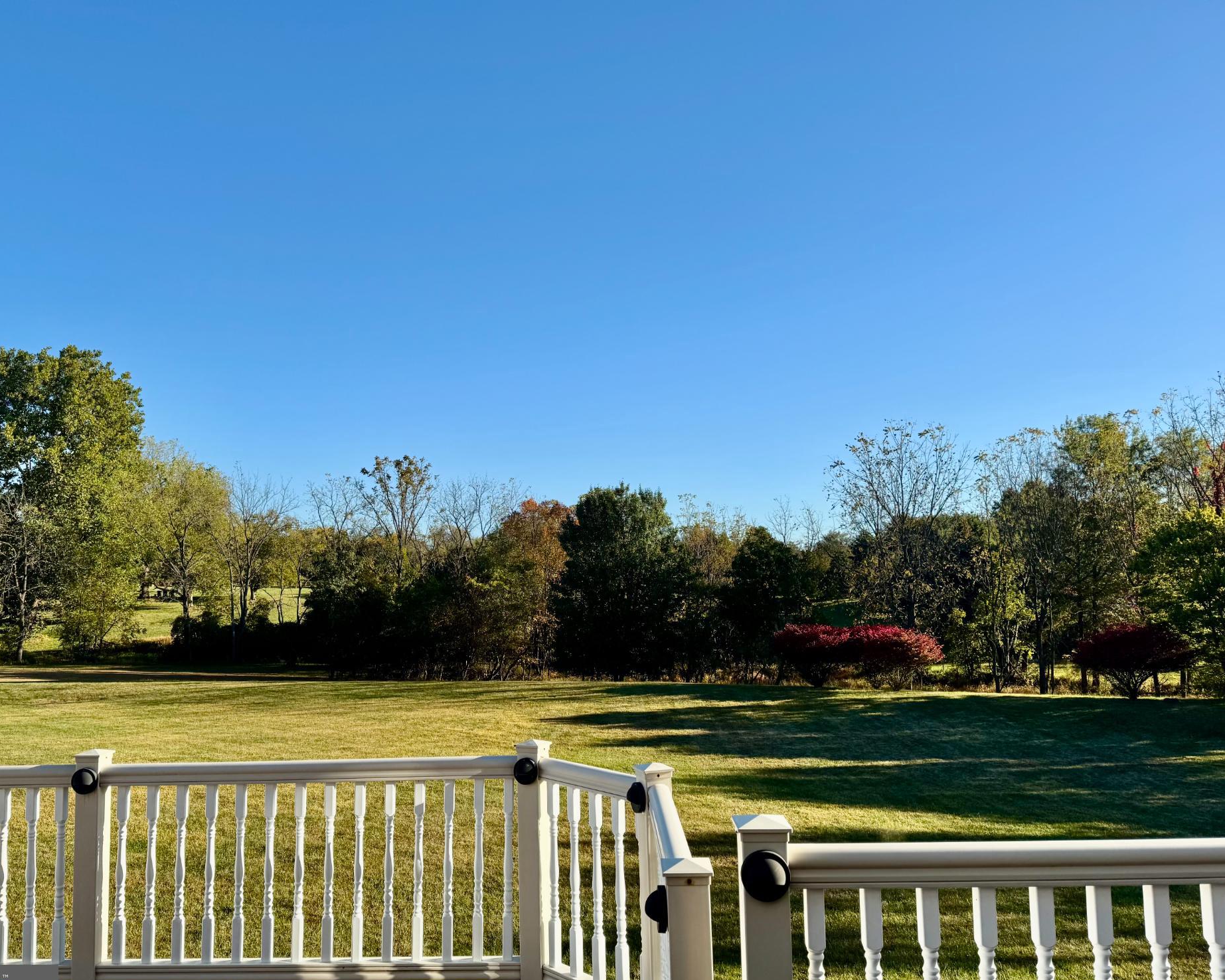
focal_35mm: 26
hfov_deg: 66.0
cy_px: 509
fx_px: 943
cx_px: 572
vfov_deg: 54.9
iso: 80
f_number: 1.78
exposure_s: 1/3247
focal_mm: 6.76
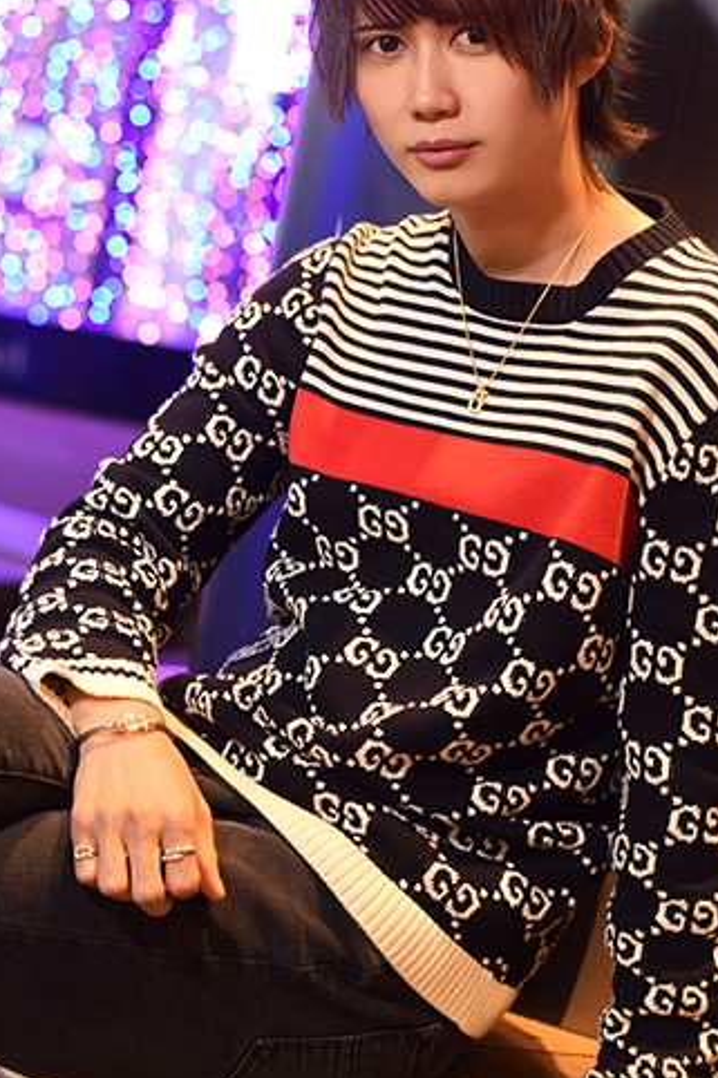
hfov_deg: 19.4
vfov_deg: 28.9
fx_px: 2096
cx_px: 347
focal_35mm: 70
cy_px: 556
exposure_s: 1/125
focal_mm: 50
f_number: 2.8
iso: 1250
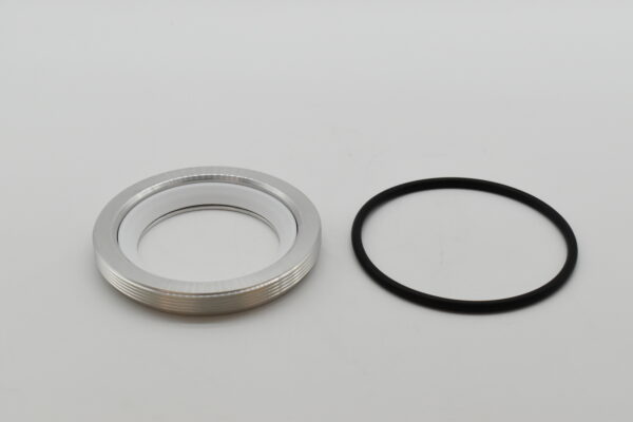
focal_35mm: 63
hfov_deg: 31.9
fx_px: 1108
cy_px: 211
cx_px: 316
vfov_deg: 21.6
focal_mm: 42
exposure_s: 1/2500
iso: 1600
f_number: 8
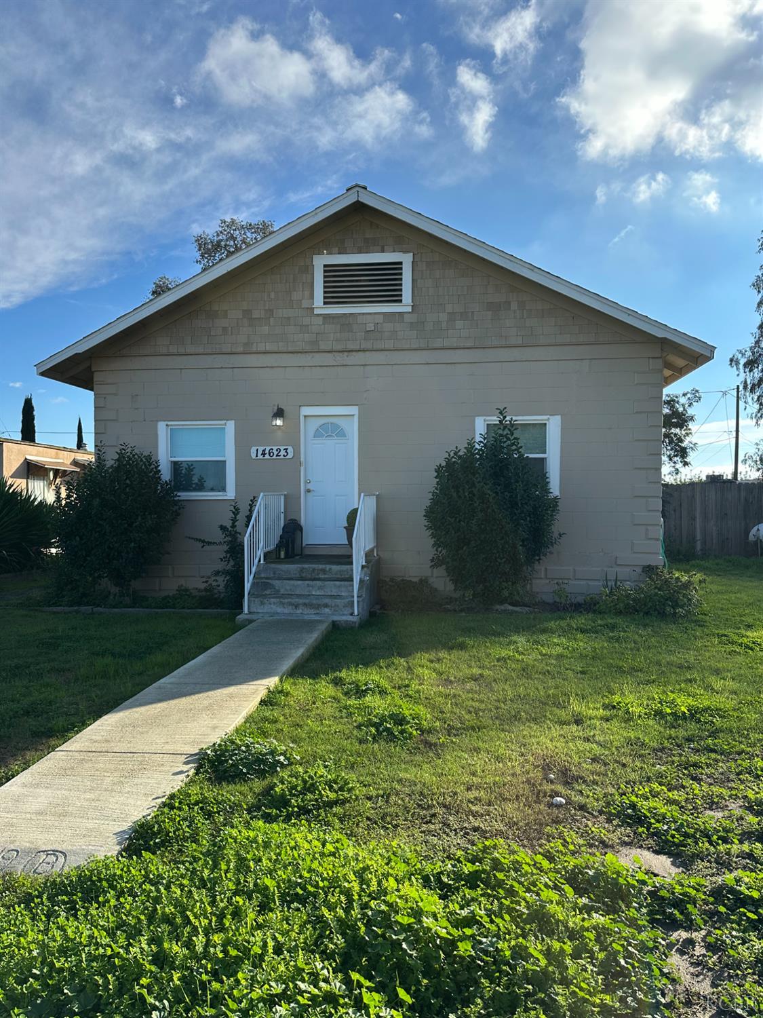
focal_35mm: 24
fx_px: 705
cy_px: 509
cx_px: 382
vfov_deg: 71.6
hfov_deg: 56.8
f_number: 1.78
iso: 80
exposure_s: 1/3247
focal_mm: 6.86
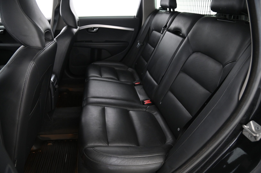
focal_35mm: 24
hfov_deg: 73.8
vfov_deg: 53.1
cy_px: 86
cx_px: 130
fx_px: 174
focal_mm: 24
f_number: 4
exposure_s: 1/13
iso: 2000
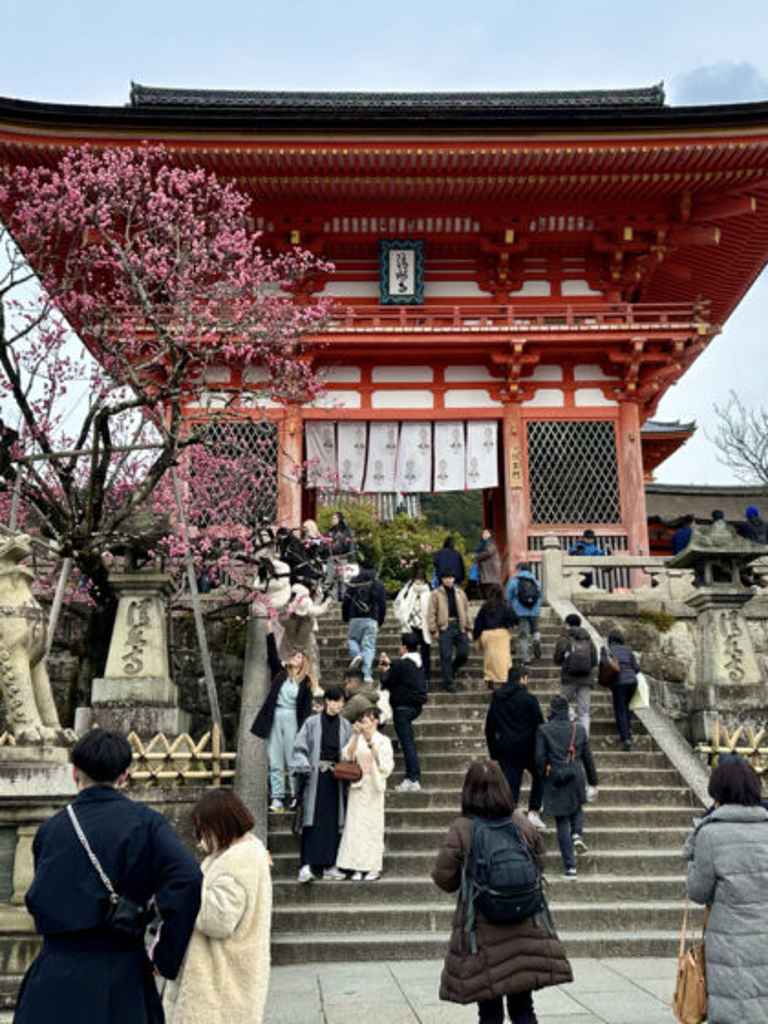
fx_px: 710
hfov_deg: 56.8
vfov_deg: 71.6
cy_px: 512
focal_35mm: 24
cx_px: 384
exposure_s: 1/1095
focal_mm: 6.86
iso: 80
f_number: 1.78
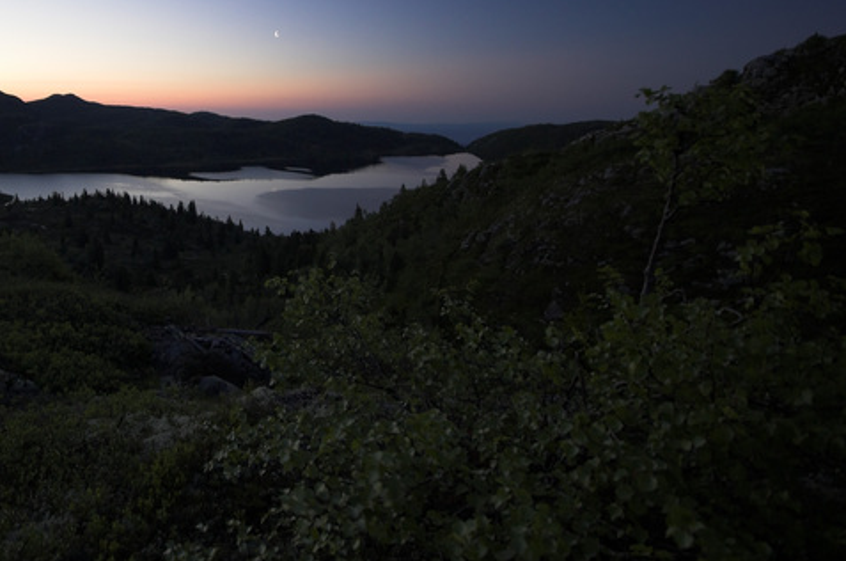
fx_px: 516
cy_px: 154
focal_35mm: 22
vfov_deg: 54.8
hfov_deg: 74.4
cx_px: 238
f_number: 4.5
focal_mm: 10
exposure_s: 1/5
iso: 400
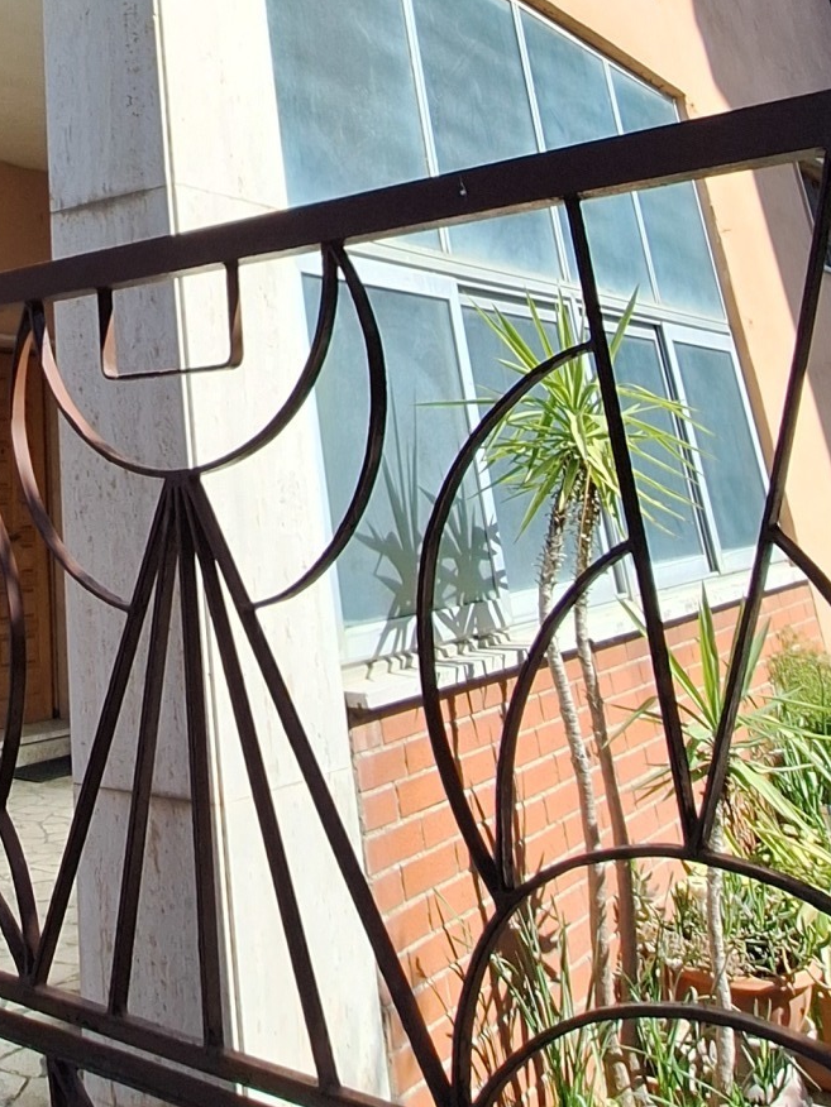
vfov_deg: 40.9
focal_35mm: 38
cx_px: 24
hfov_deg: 34.7
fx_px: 1216
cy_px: -66
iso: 40
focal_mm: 1.74
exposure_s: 1/1626
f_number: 2.2
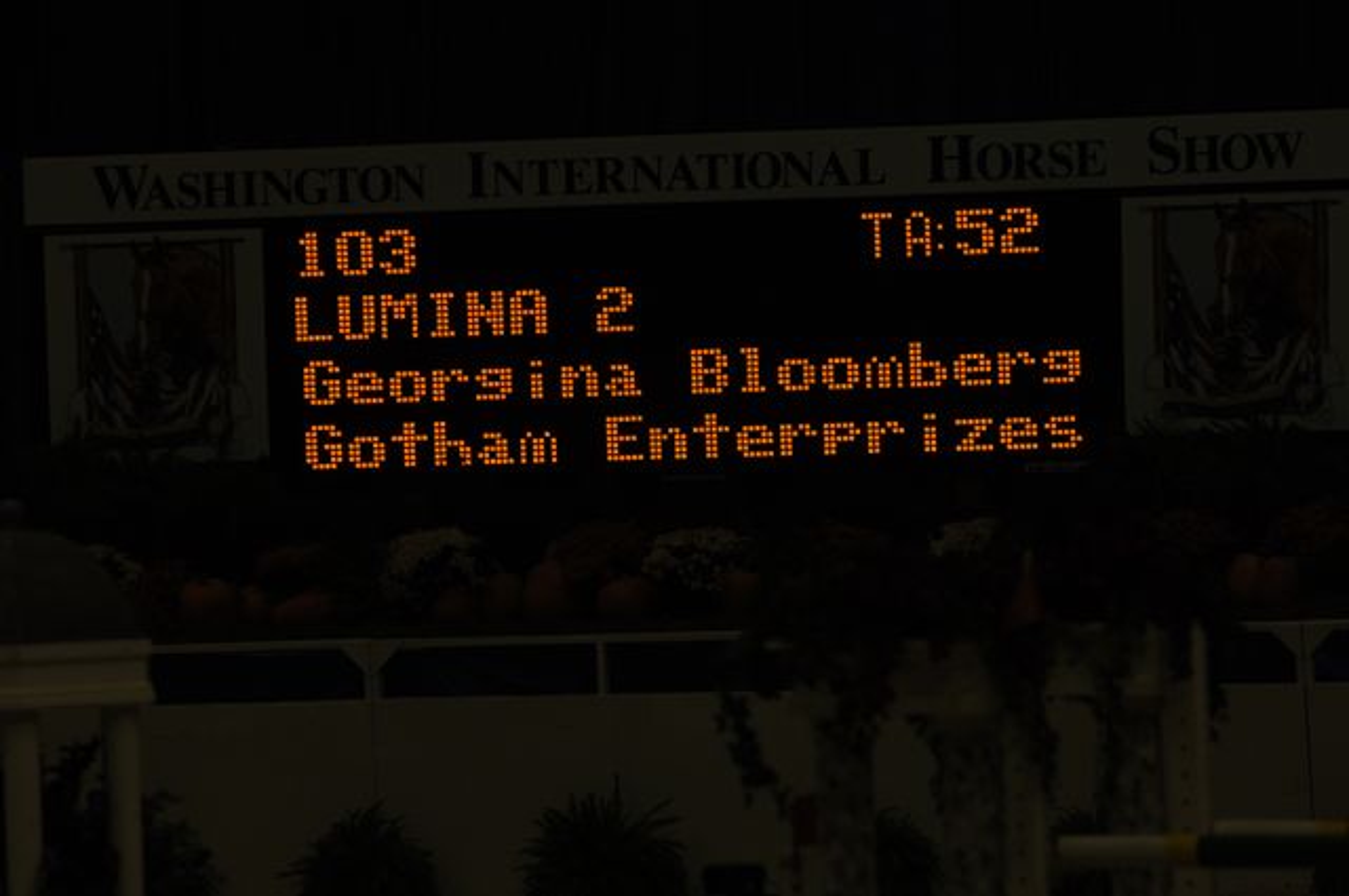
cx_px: 674
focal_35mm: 300
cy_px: 448
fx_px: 11227
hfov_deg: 6.9
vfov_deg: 4.6
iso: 200
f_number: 5.6
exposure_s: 1/250
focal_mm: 200
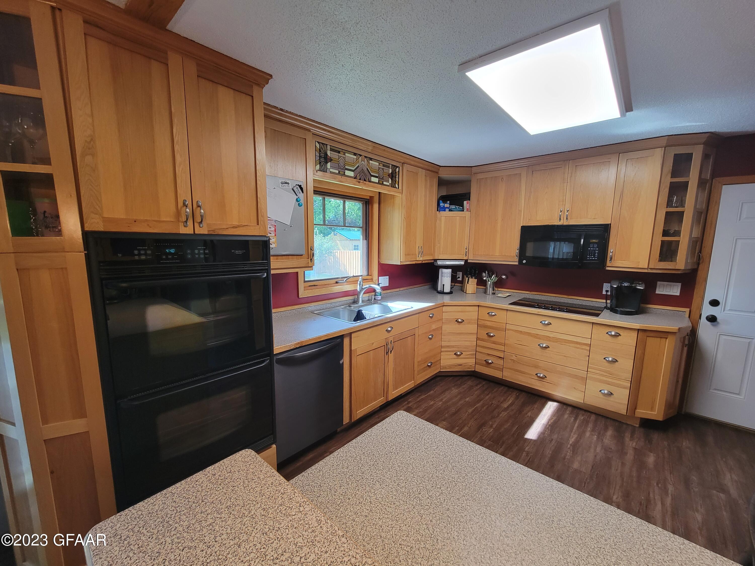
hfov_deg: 106.2
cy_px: 283
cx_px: 378
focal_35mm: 13
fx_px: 284
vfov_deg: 89.9
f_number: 2.2
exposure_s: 1/60
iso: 160
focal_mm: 2.2
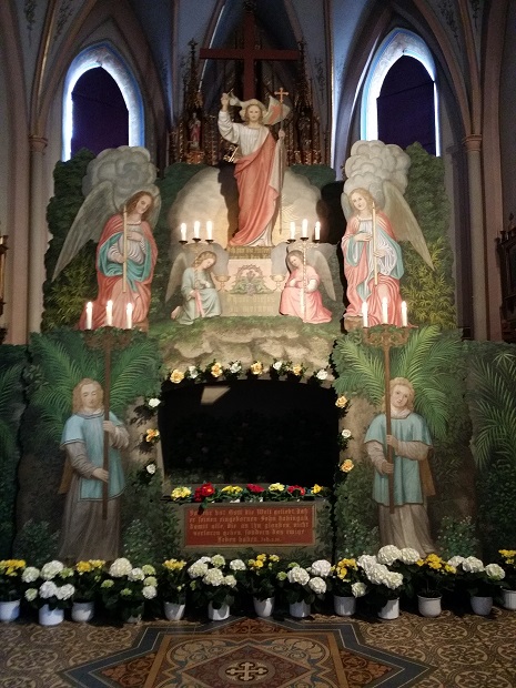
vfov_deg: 58.4
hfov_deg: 45.4
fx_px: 616
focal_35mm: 31
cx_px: 258
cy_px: 344
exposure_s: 1/17
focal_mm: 4.13
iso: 400
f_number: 2.2
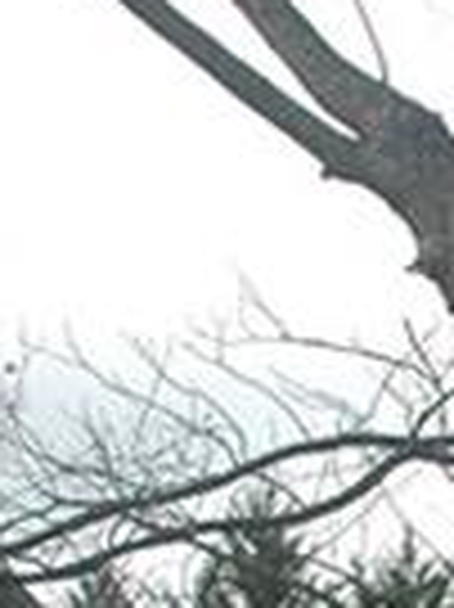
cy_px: 1076
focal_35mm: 219
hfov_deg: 6.5
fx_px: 3836
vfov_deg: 8.7
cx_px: 1029
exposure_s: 1/1000
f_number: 3.8
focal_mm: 20
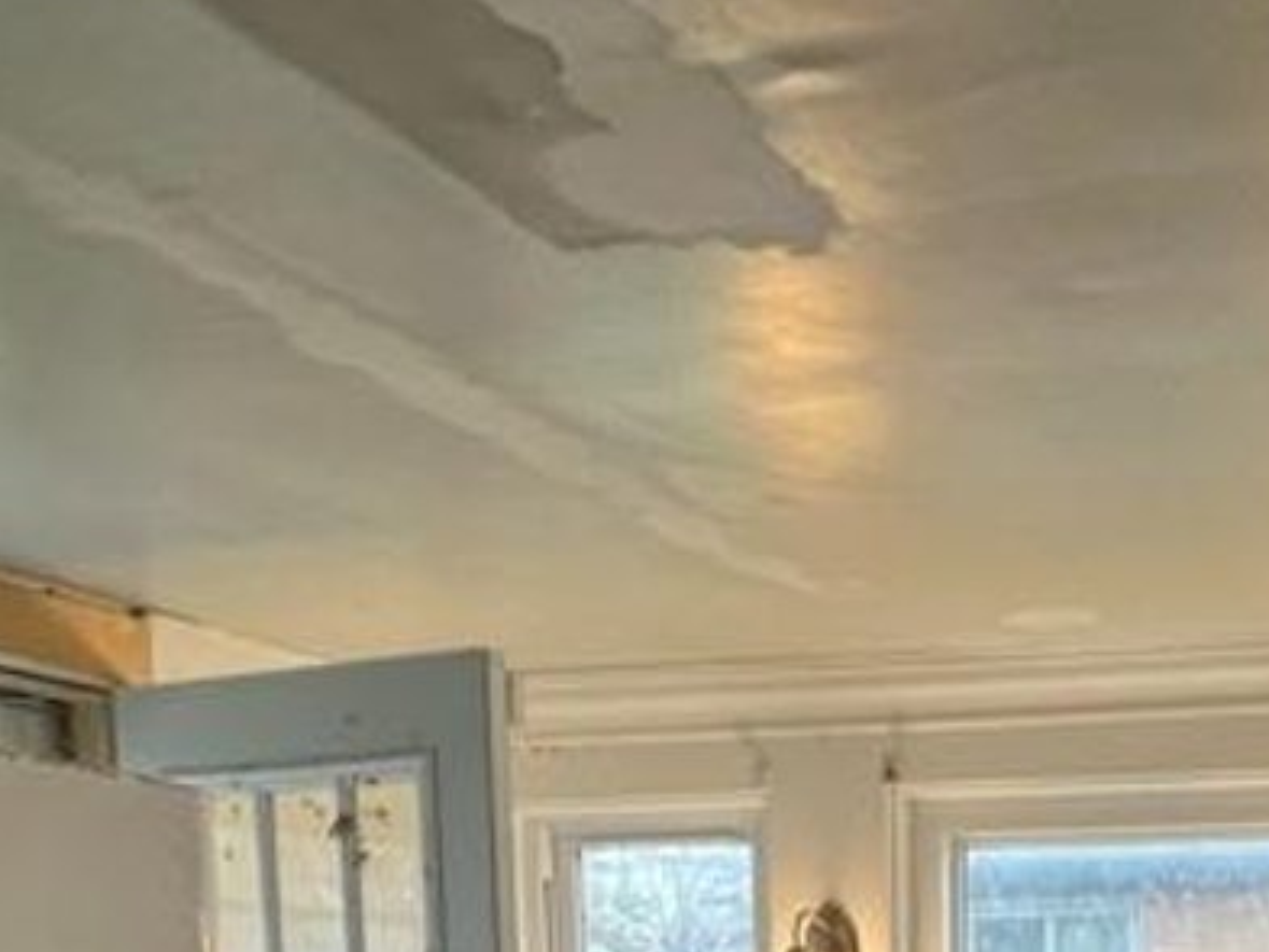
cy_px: 1431
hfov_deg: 35.5
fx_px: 1834
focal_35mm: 50
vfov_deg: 23.3
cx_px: 1190
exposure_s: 1/60
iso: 160
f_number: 1.8
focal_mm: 1.57
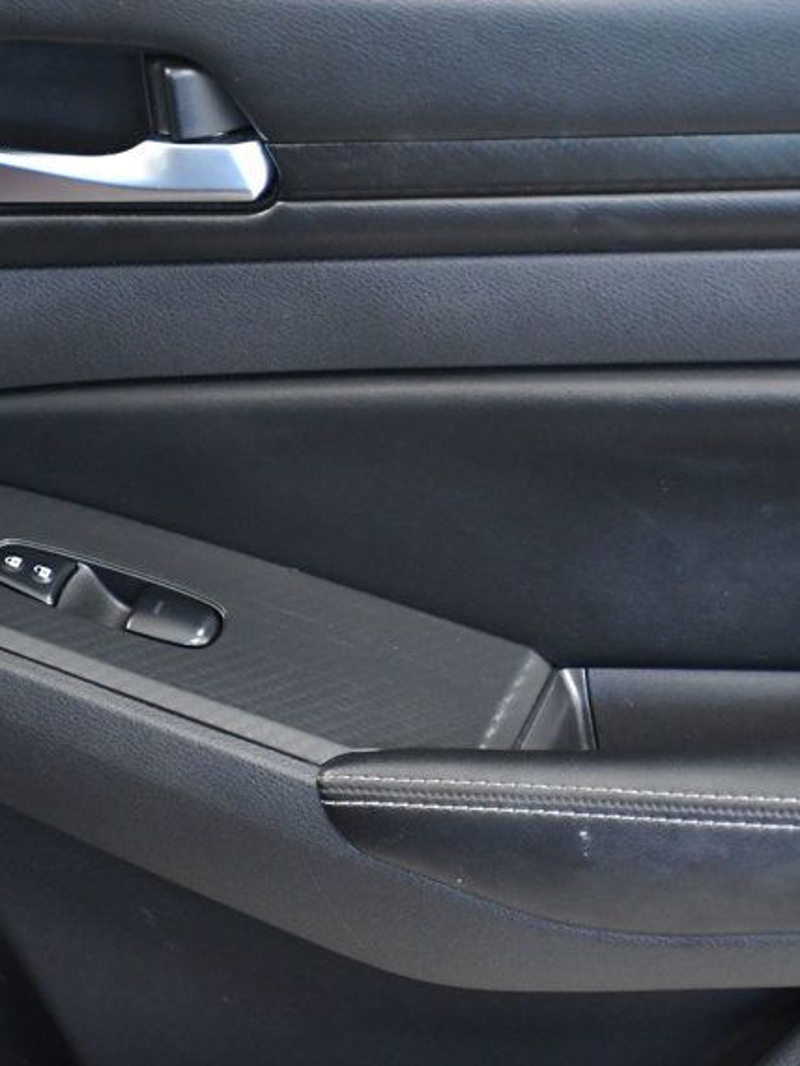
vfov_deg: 13.6
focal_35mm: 145
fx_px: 4465
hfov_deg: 10.2
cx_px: 370
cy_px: 570
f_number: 4.8
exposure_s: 1/100
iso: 2500
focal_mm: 56
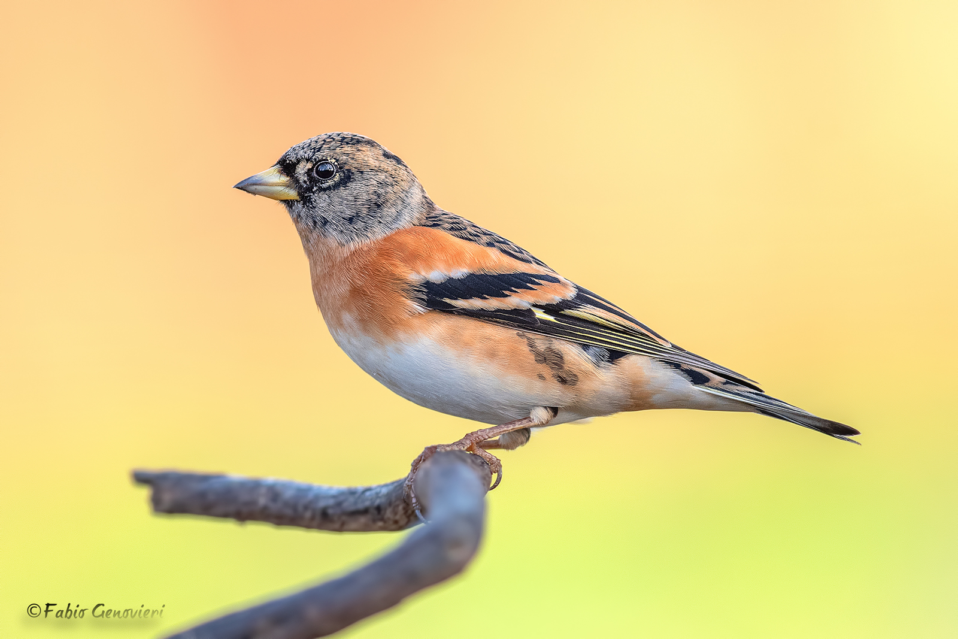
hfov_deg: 2.7
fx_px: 19959
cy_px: 320
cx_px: 479
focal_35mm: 750
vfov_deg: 1.8
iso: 720
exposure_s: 1/640
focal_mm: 500
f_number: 4
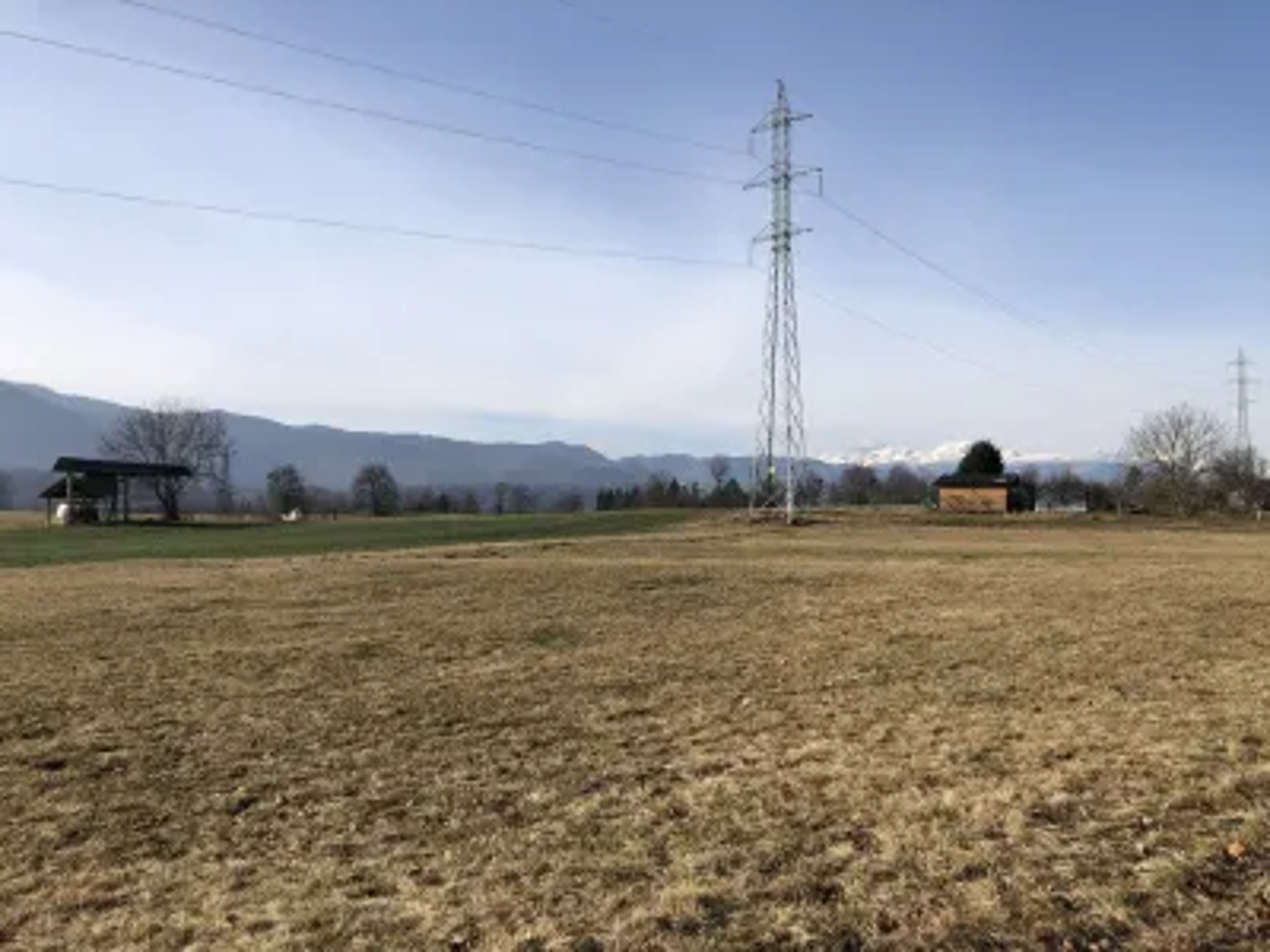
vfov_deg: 49.7
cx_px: 635
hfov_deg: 63.4
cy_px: 476
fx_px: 1027
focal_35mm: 28
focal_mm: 3.99
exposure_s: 1/2404
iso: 20
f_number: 1.8
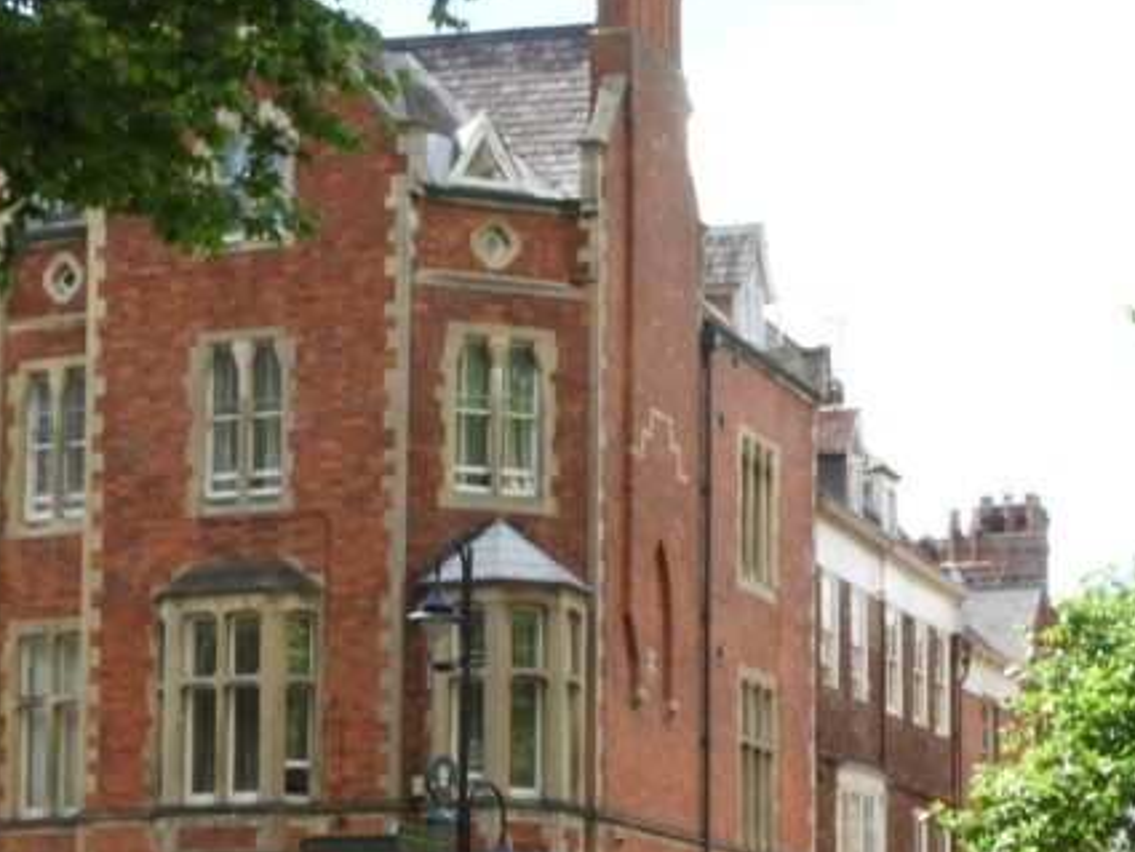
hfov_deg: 15.5
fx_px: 4165
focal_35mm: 127
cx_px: 630
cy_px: 767
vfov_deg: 11.6
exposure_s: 1/60
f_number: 8
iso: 100
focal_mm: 9
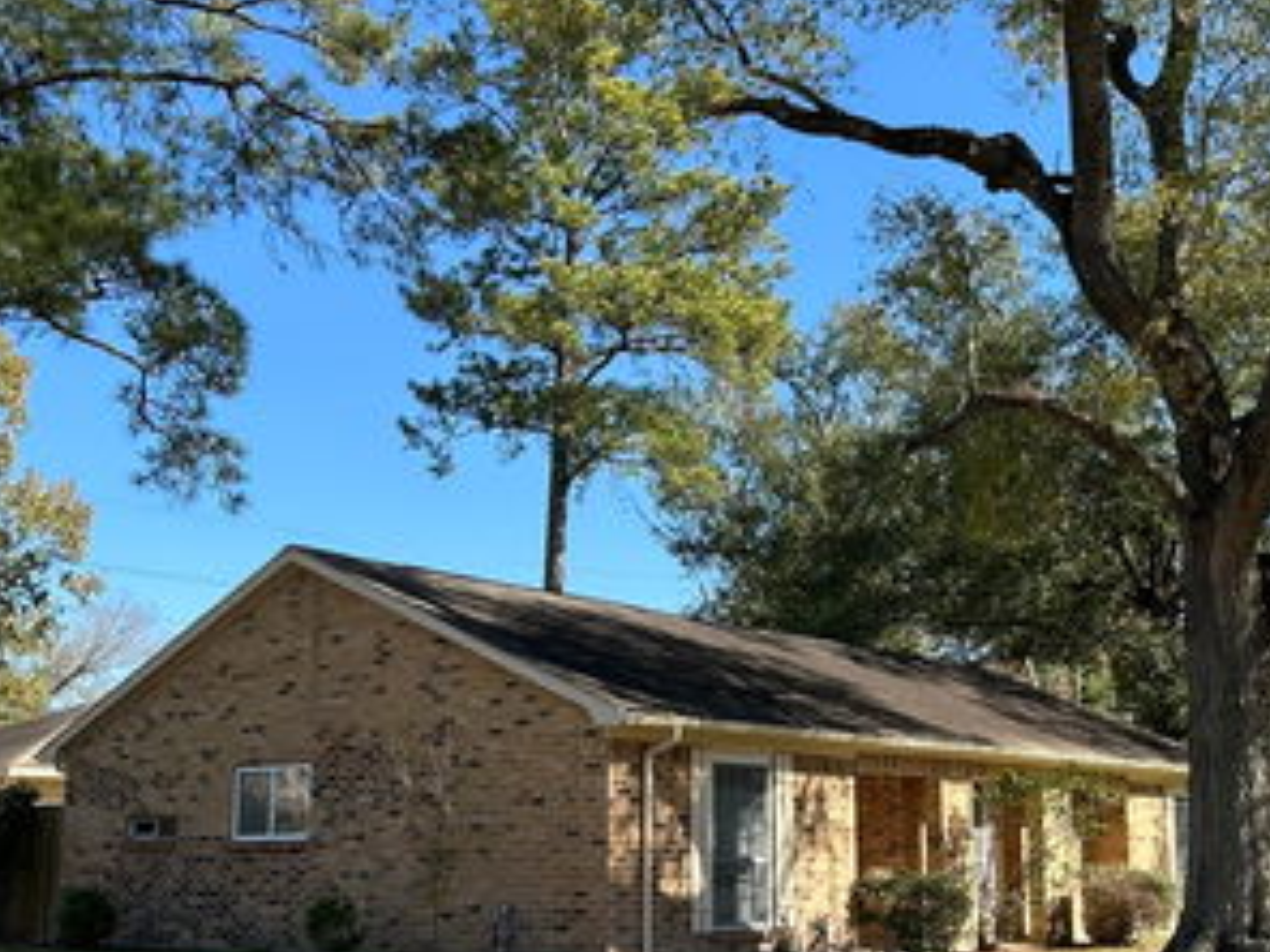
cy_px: 596
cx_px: 678
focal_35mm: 45
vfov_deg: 32.0
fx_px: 1651
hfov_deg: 42.1
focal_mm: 5.7
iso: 50
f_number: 1.5
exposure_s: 1/1511
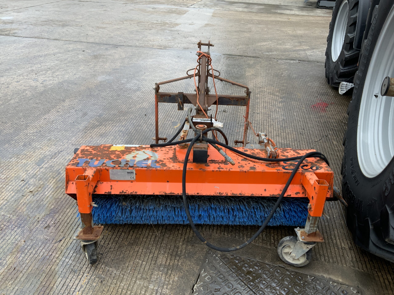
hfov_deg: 61.7
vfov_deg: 48.2
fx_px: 330
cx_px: 197
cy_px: 148
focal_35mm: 29
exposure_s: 1/153
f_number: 1.8
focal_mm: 3
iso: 16
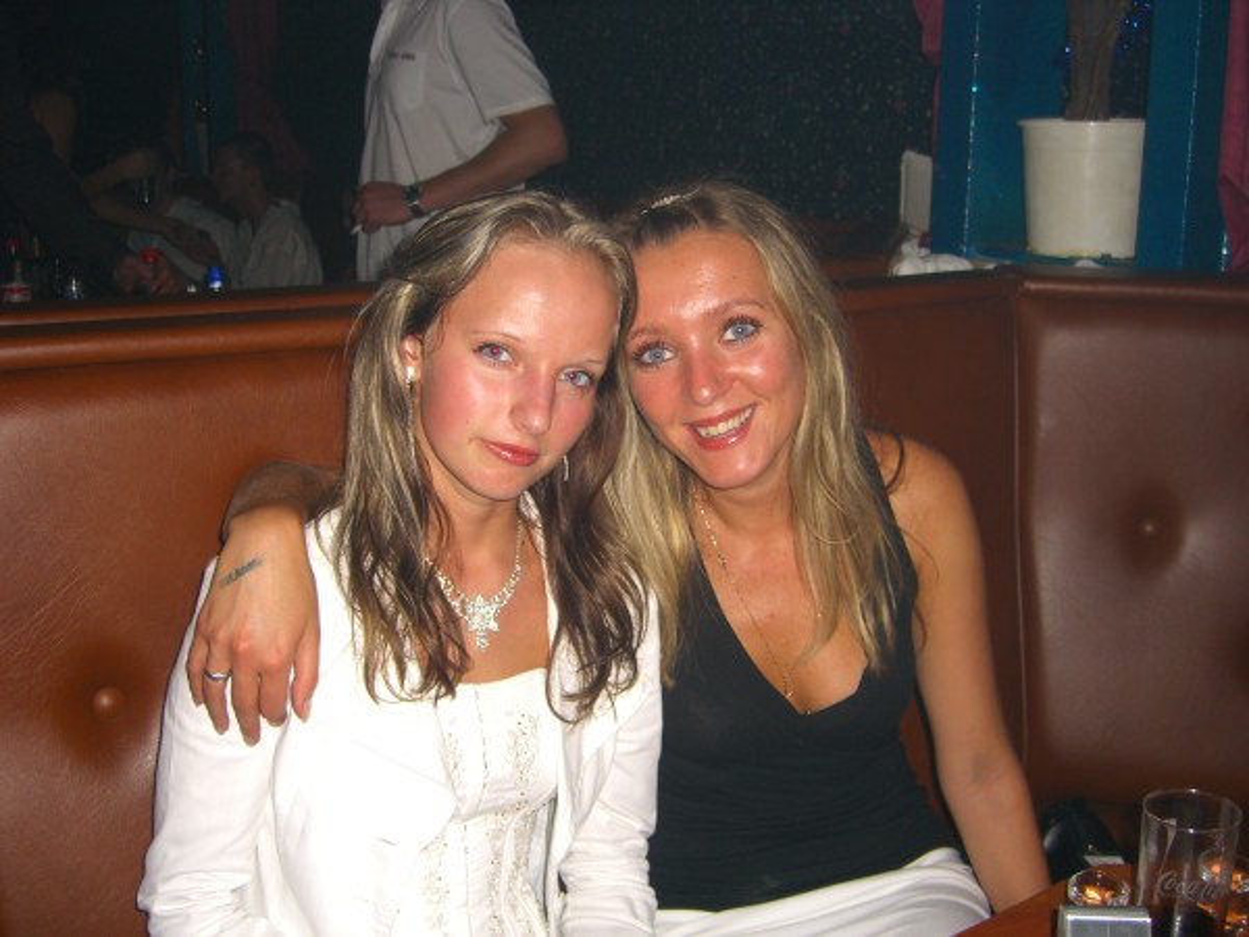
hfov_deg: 49.0
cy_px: 468
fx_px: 1371
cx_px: 624
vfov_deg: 37.7
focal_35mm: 38
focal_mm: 7.9
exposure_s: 1/60
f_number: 2.8
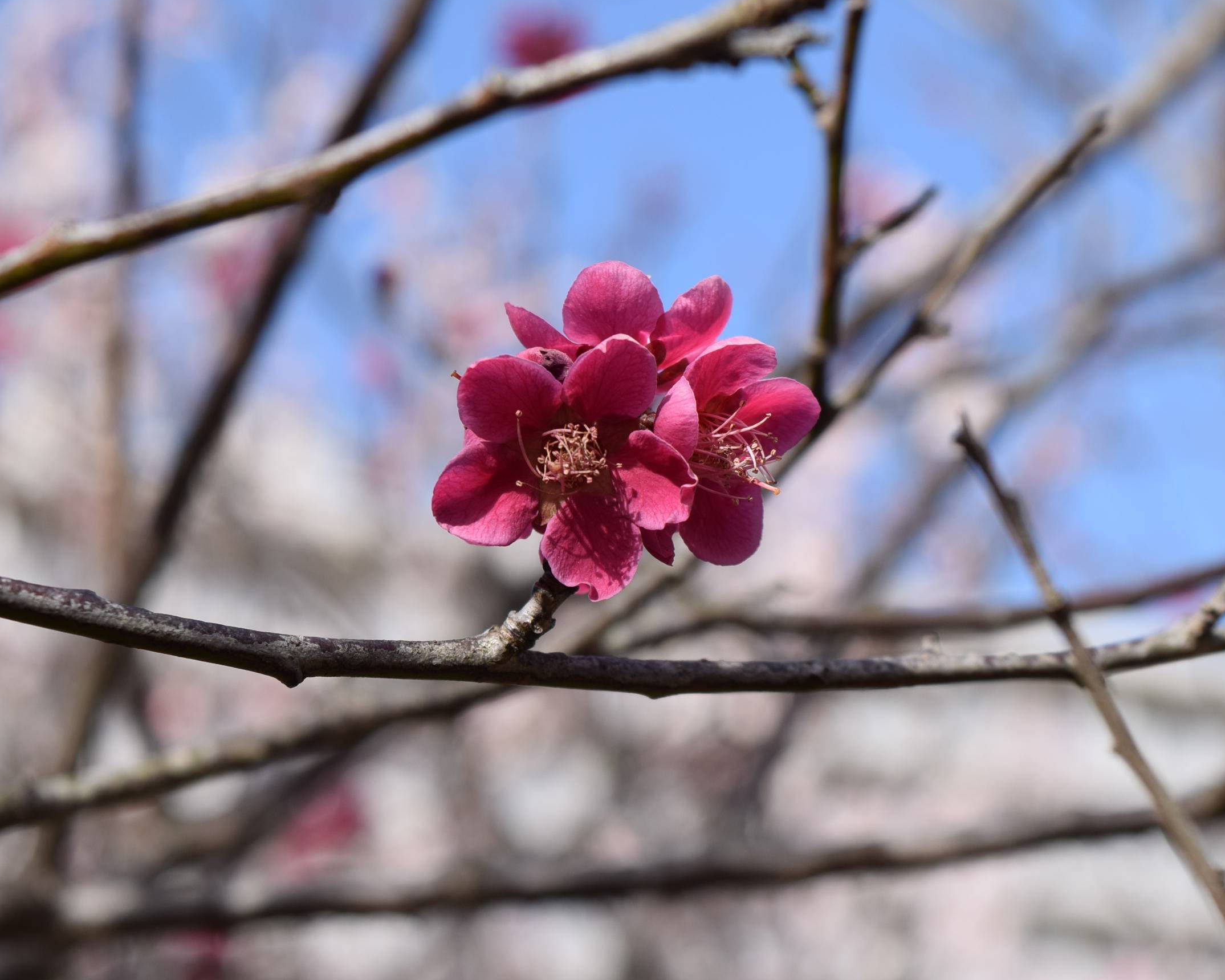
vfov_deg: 15.1
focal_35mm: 102
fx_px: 3698
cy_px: 548
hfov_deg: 18.8
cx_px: 643
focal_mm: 52
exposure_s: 1/400
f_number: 8
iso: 200
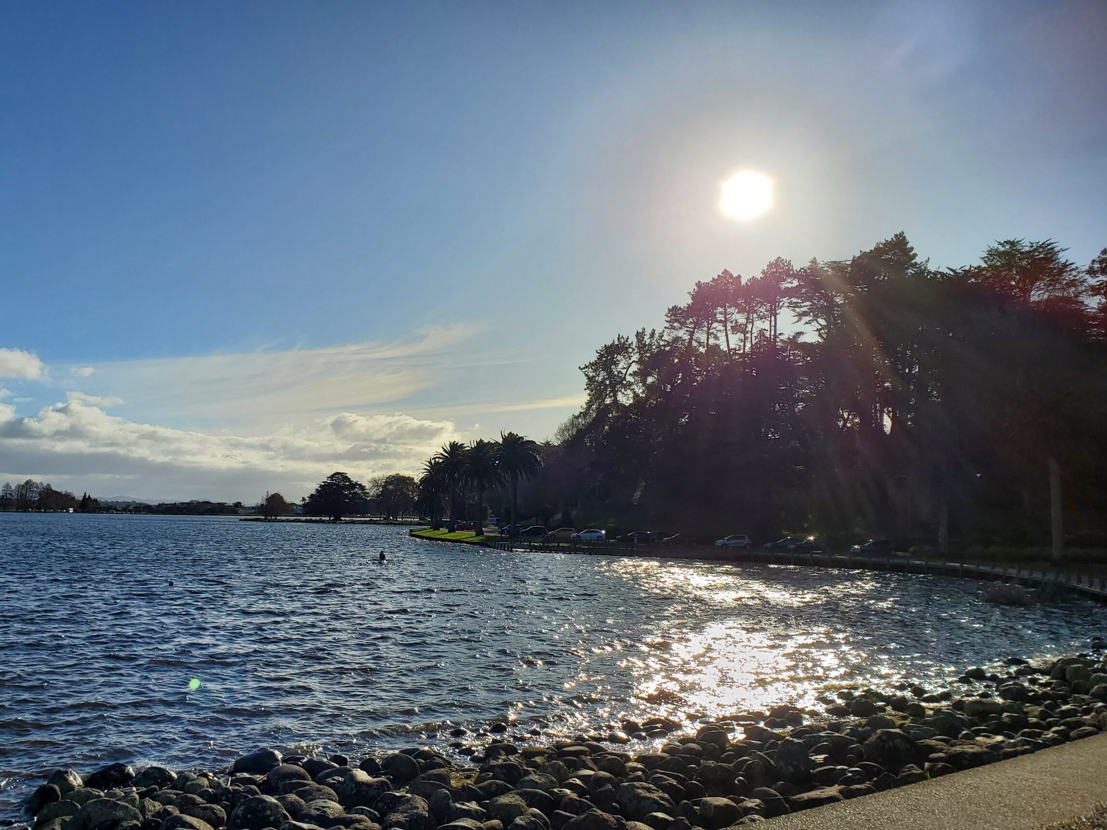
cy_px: 442
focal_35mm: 29
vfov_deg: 48.2
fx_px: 927
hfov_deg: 61.5
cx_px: 494
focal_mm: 4.3
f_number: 2.4
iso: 50
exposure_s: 1/5842
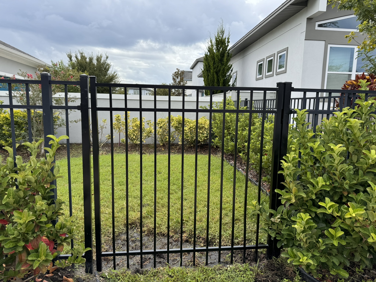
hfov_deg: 71.6
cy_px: 141
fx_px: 261
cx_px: 188
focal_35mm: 24
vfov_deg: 56.8
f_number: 1.78
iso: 80
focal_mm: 6.76
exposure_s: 1/2105
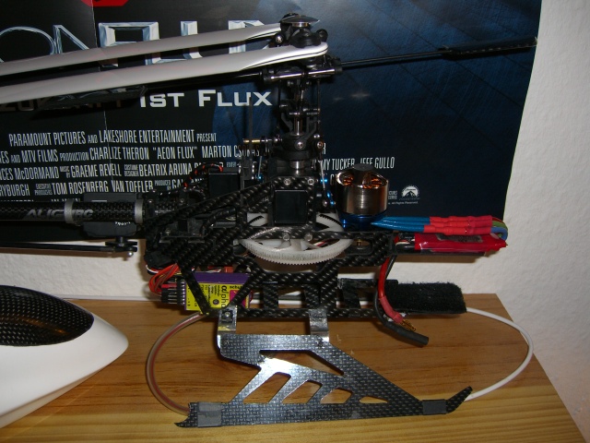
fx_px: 648
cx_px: 295
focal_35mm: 38
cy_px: 222
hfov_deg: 49.0
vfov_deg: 37.7
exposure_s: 1/60
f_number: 2.8
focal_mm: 7.9
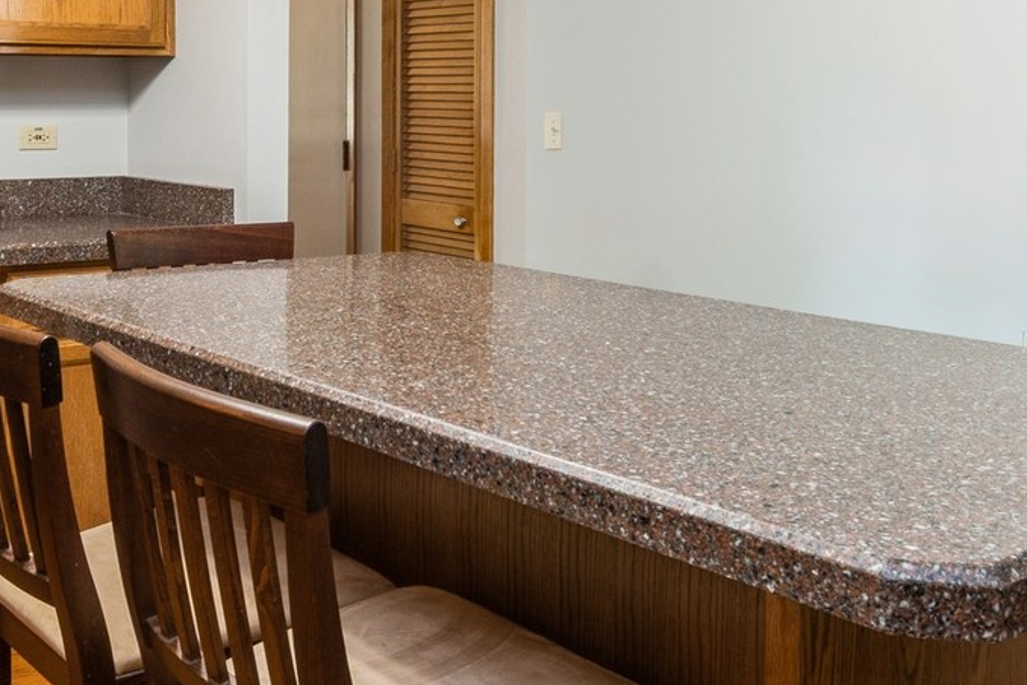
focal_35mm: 43
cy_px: 86
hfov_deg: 44.5
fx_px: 1227
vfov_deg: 30.0
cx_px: 307
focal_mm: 12
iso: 250
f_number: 8
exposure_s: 1/4
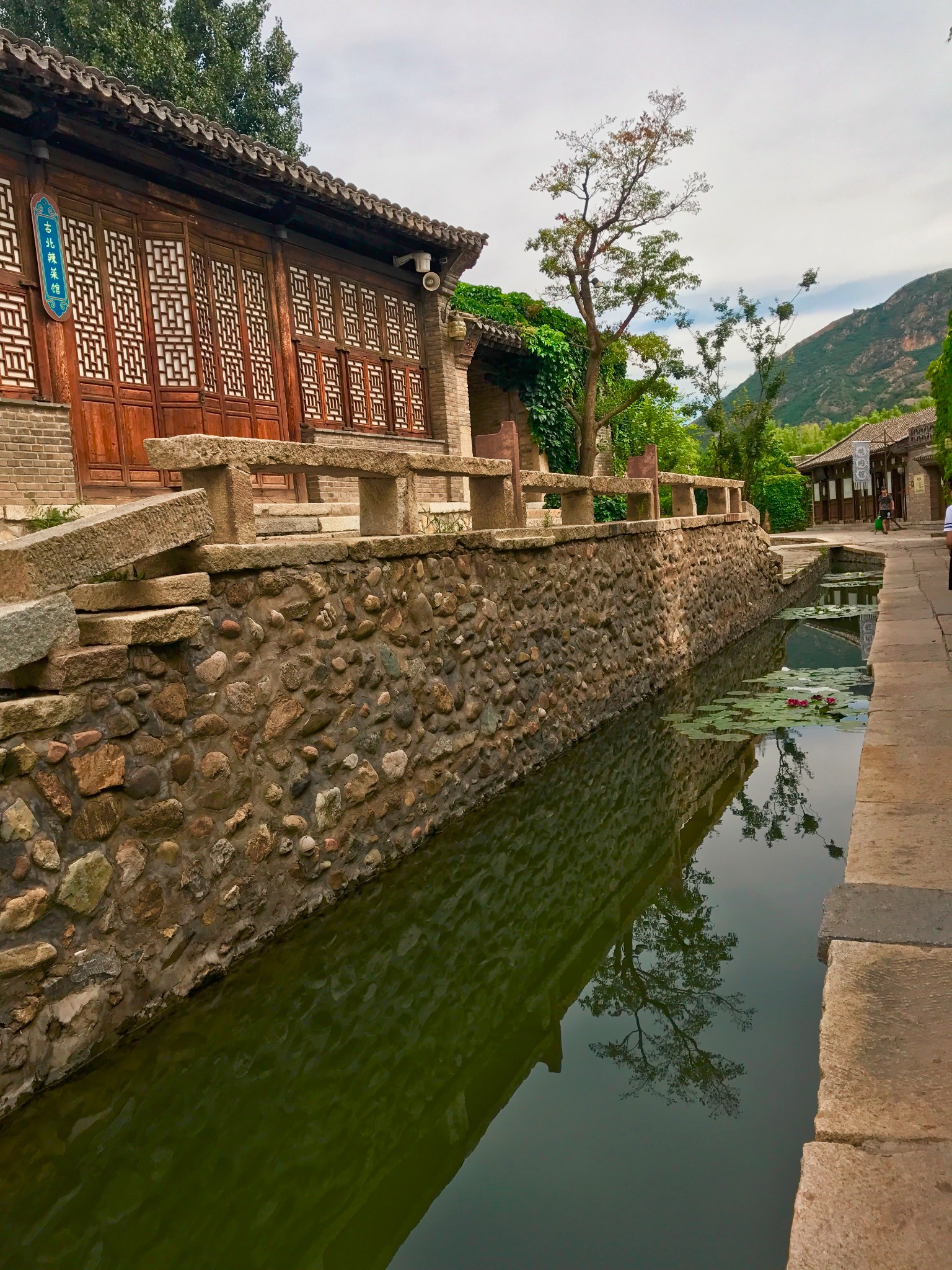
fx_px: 1027
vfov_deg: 63.4
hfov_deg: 49.7
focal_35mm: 28
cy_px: 635
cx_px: 476
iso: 20
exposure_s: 1/1389
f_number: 1.8
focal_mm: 3.99
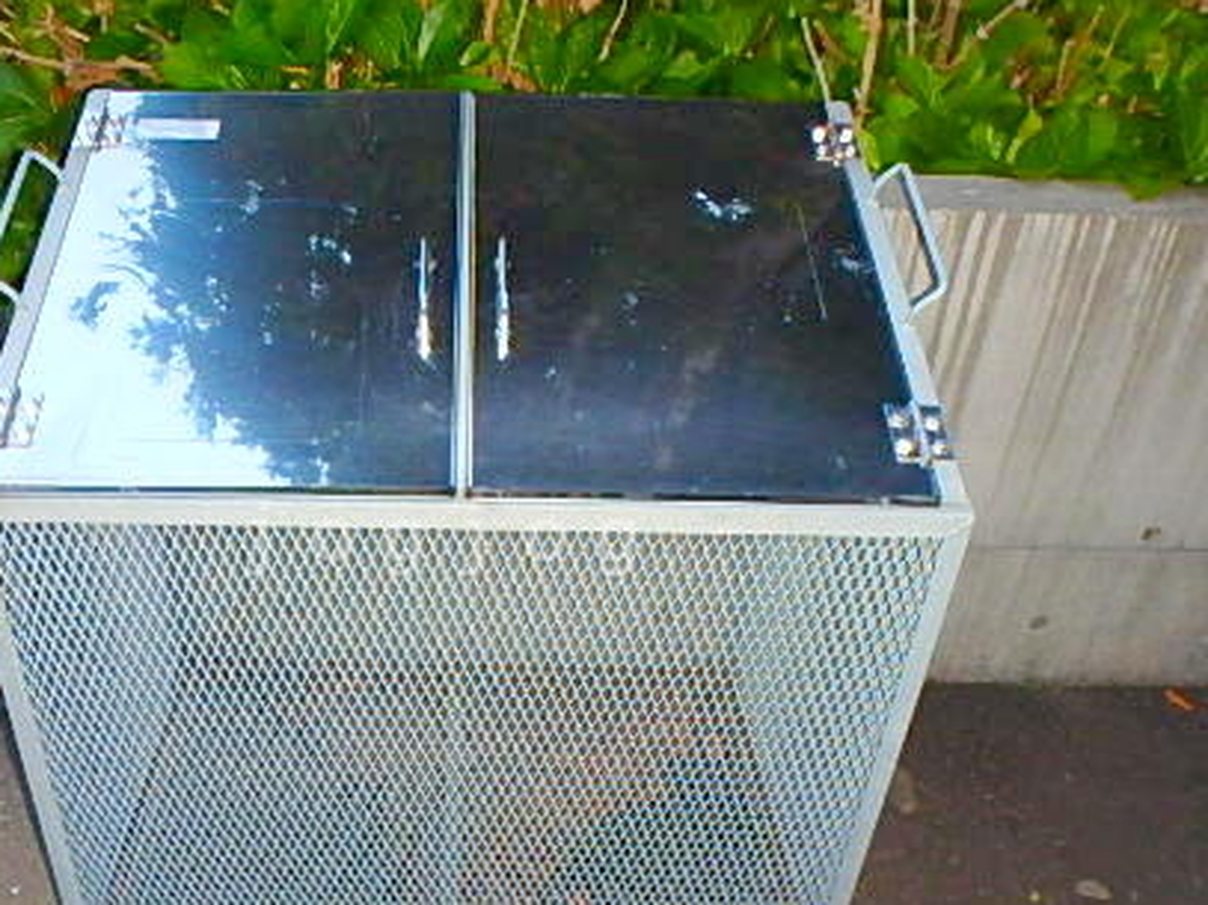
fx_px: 1151
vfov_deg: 42.7
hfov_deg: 54.7
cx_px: 448
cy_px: 540
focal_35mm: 33
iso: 400
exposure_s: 1/30
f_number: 3.5
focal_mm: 3.7
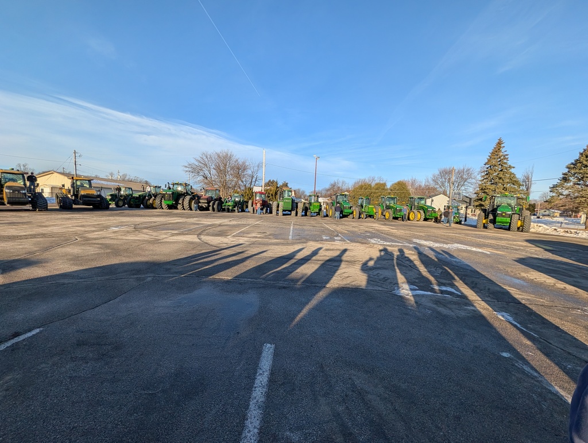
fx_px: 204
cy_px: 222
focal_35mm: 12
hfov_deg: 110.5
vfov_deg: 94.6
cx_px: 294
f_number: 1.7
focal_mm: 2.02
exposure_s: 1/2786
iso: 49
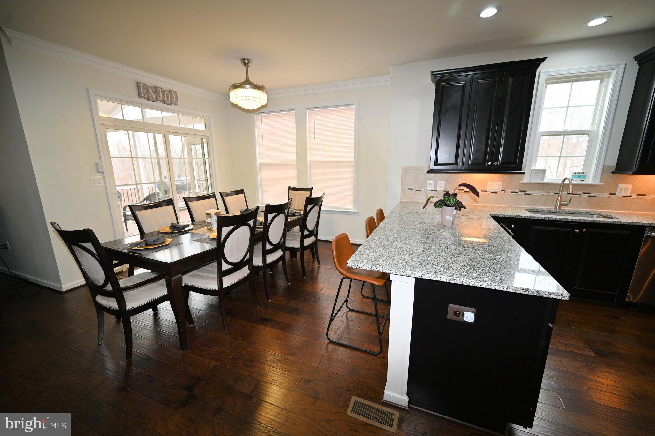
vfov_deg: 81.1
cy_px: 218
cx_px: 328
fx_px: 255
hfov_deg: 104.3
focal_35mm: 14
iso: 320
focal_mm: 14
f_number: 4
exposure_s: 1/80
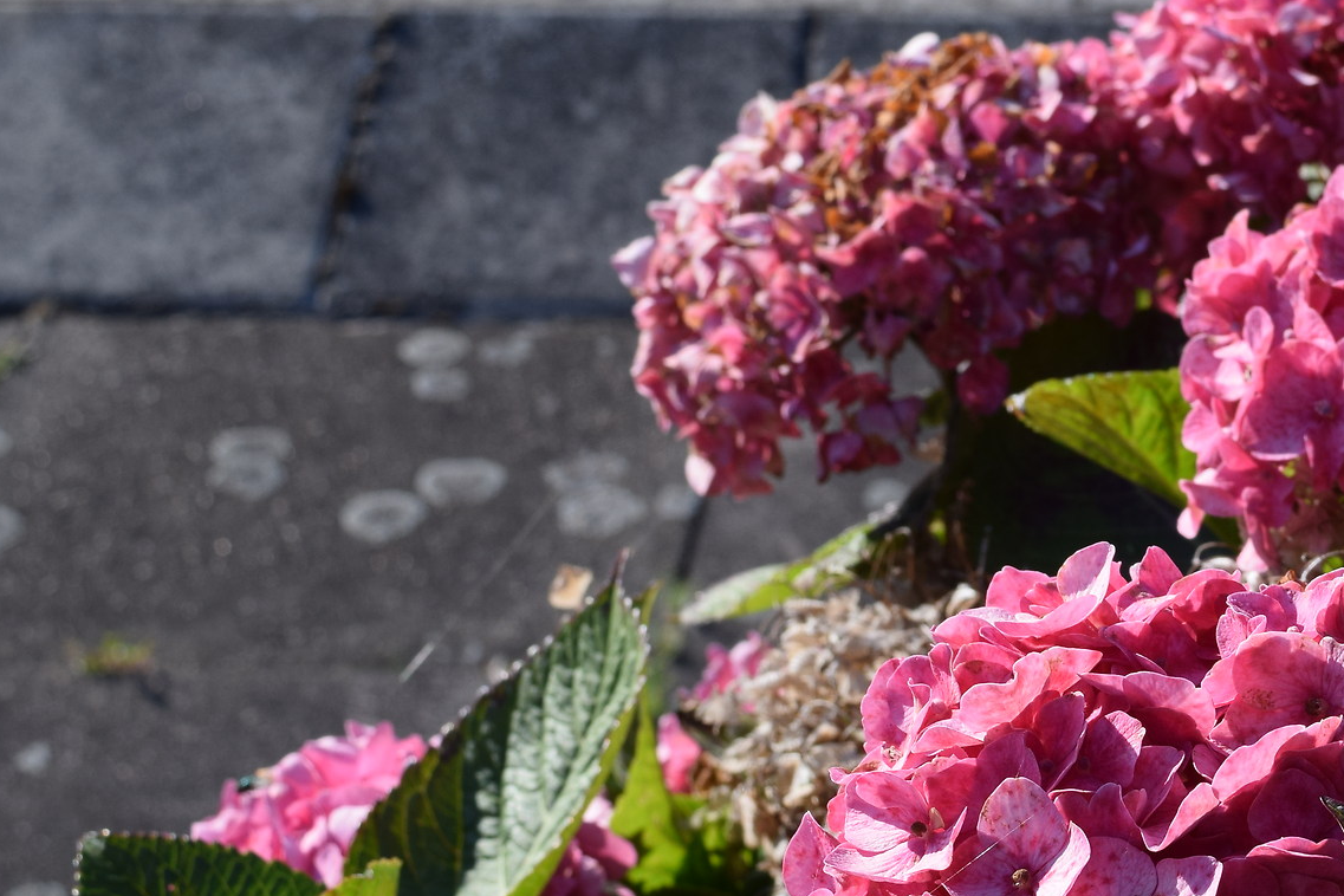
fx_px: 3546
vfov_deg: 14.4
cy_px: 363
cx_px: 1252
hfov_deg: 20.9
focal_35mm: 95
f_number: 9
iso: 200
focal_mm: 30
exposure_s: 1/320
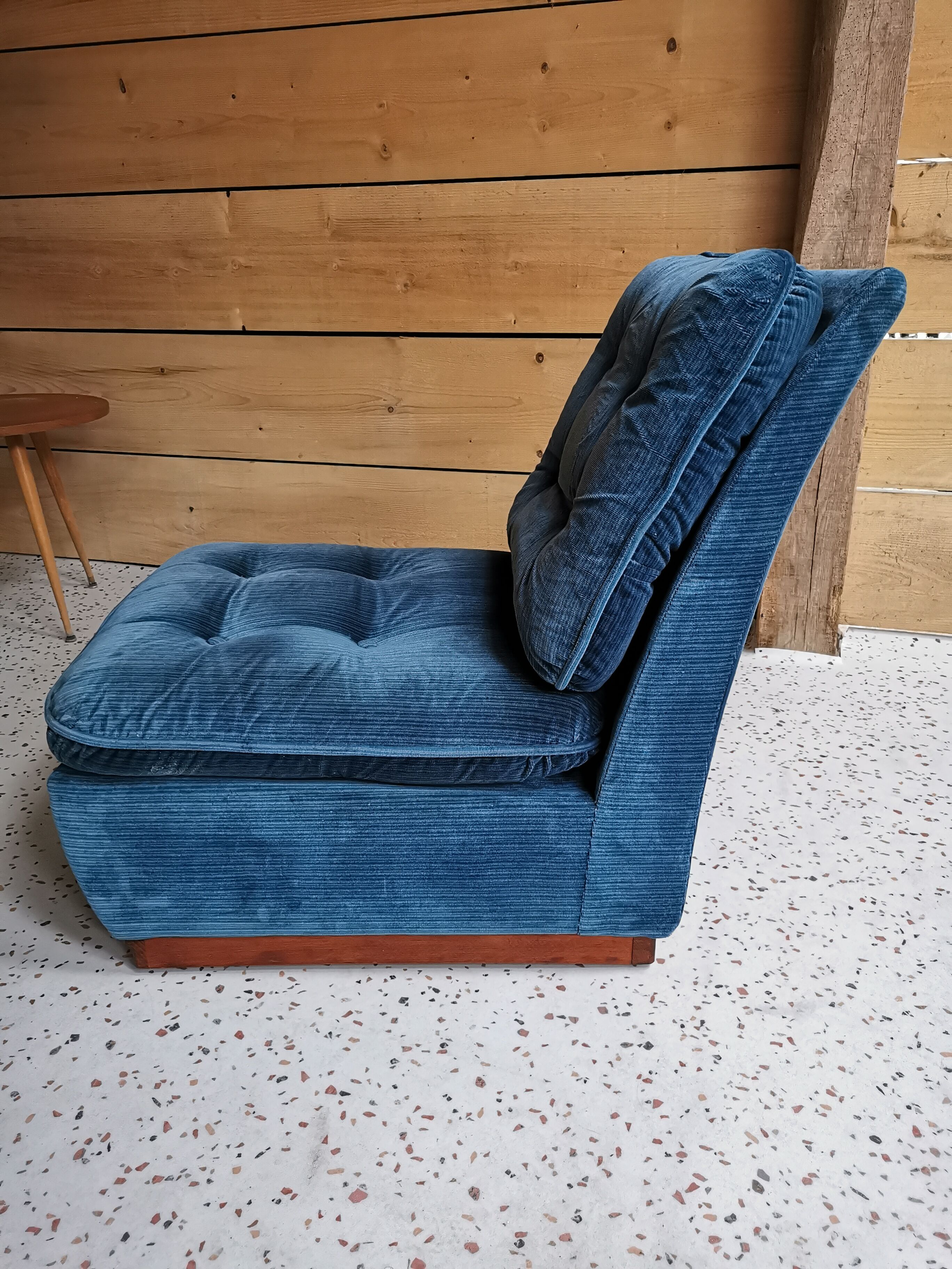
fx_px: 990
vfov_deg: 65.3
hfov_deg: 51.4
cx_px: 476
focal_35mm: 27
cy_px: 634
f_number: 1.8
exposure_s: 1/50
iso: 640
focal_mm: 5.58
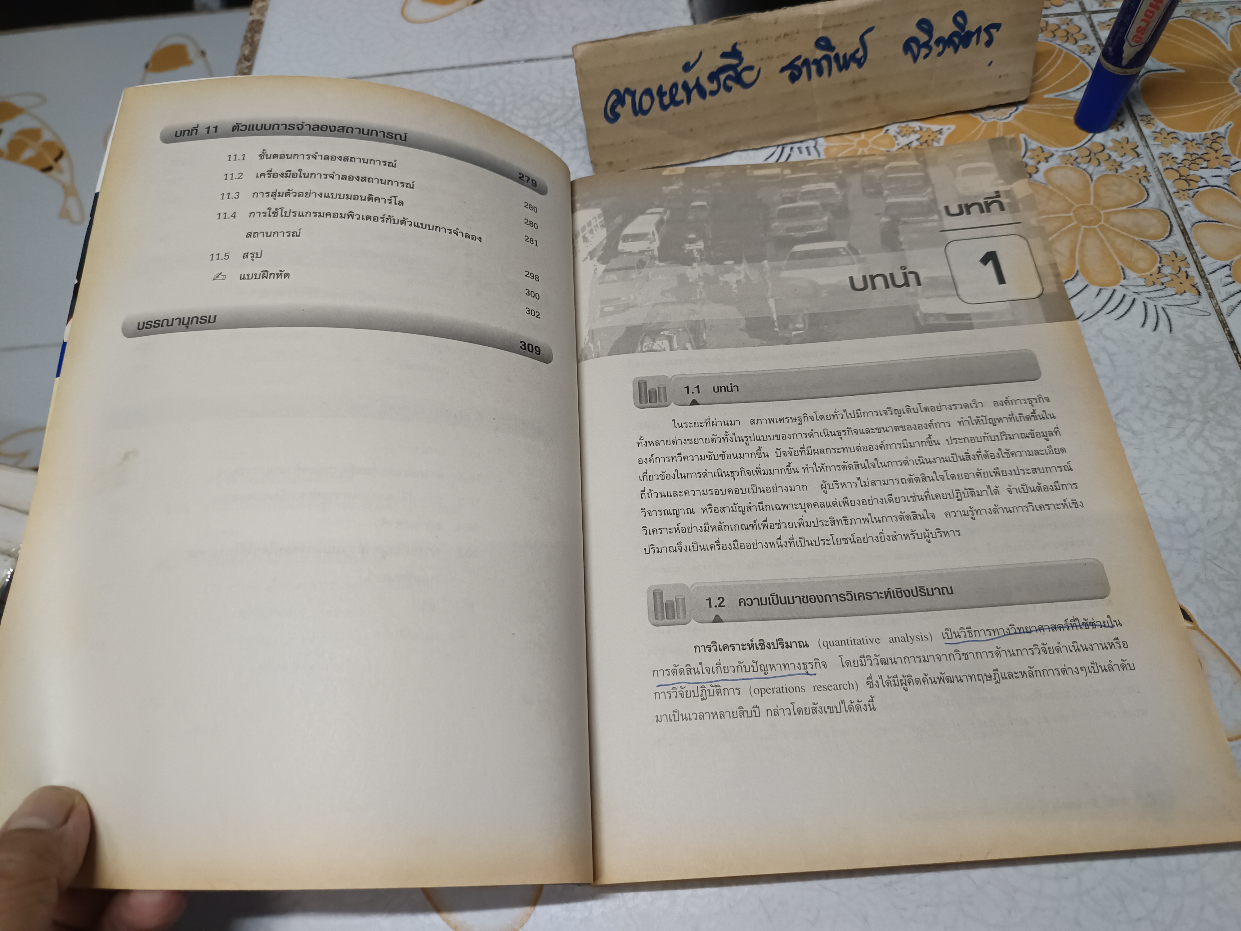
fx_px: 860
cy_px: 466
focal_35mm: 24
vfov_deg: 56.8
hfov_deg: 71.6
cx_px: 620
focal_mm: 5.31
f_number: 1.7
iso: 1081
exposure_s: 1/50
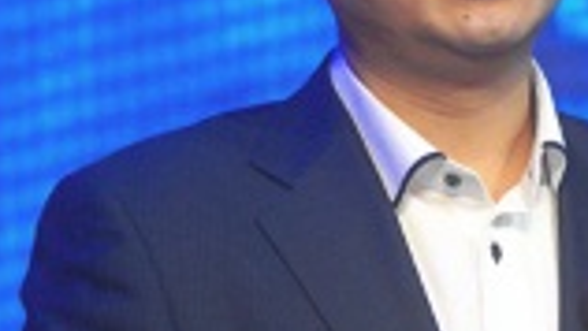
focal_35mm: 670
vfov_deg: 1.8
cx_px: 584
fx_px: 10444
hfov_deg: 3.2
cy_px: 167
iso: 400
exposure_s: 1/80
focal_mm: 135
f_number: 5.6
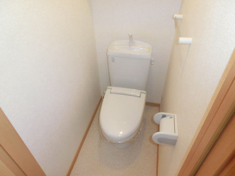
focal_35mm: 24
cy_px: 88
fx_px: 163
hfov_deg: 71.6
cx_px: 118
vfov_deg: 56.8
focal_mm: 4.24
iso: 400
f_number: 3
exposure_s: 1/80
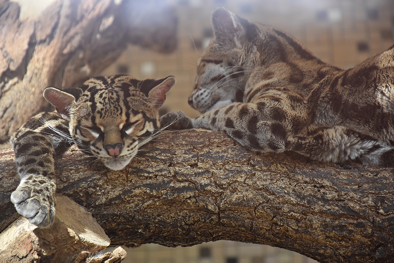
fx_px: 2298
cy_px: 132
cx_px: 197
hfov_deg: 9.8
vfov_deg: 6.5
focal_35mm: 210
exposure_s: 1/500
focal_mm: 140
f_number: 5.6
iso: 1100
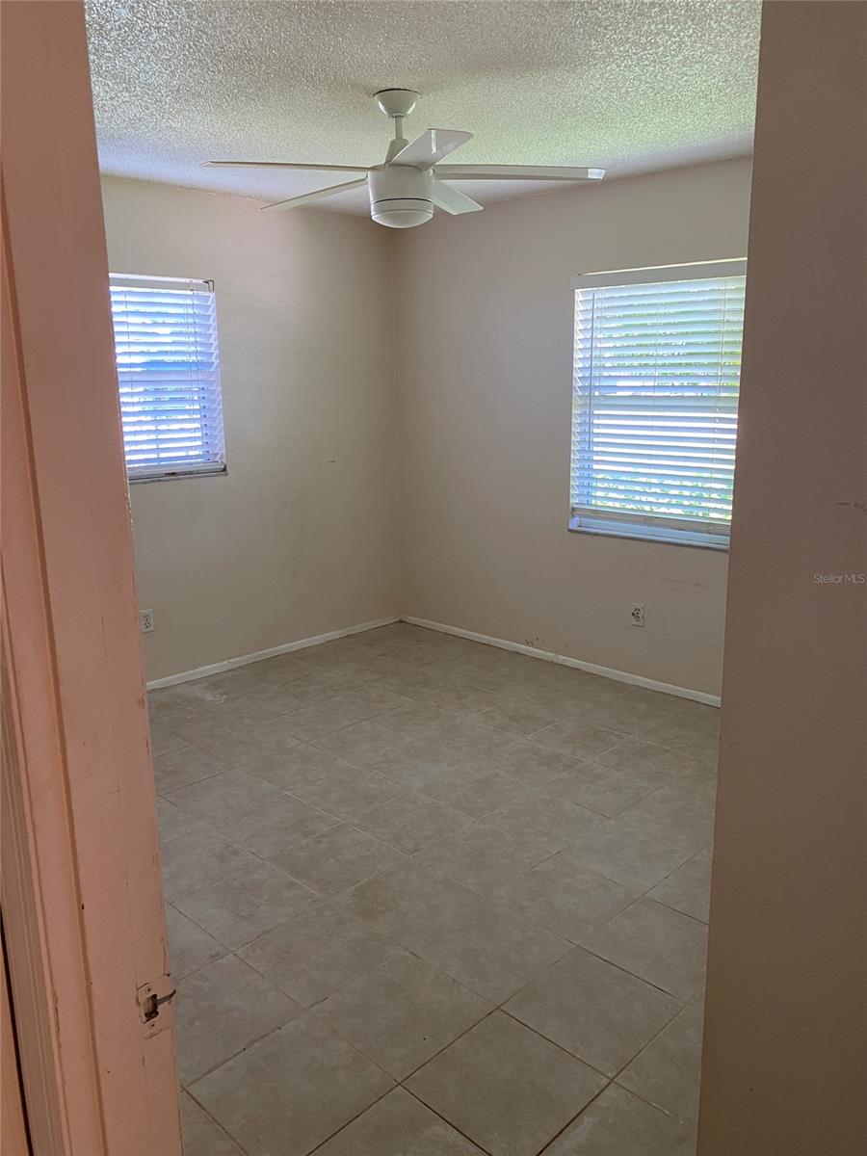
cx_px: 434
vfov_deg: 67.3
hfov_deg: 53.1
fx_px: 868
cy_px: 578
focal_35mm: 26
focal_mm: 4.25
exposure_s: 1/62
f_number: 1.8
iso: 125
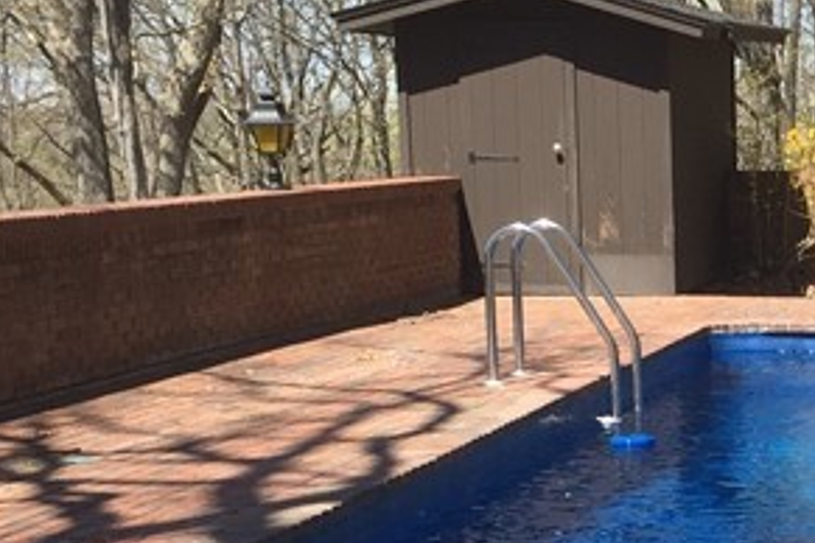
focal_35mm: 106
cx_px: 1000
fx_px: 2400
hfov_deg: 18.2
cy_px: 641
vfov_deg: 12.6
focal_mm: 4.15
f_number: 2.2
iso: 32
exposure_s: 1/964
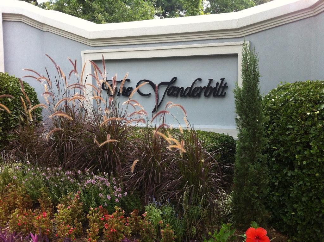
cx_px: 162
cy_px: 121
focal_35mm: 35
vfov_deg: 40.6
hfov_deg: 52.7
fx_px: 327
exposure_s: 1/100
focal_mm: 3.85
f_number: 2.8
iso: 125
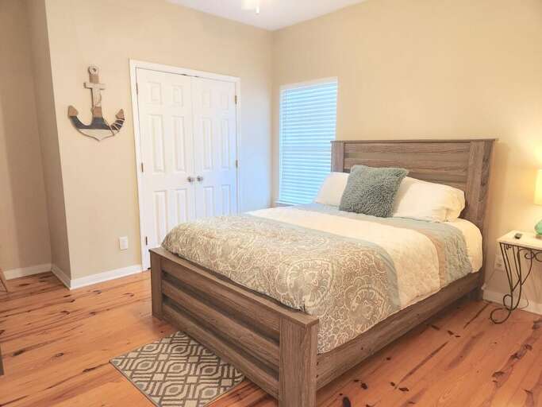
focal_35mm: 23
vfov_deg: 58.9
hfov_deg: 73.9
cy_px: 204
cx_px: 271
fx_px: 360
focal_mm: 5.4
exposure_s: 1/120
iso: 320
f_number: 1.8
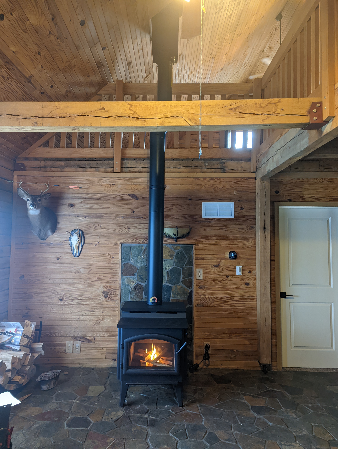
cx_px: 169
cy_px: 224
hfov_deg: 56.9
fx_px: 312
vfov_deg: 71.5
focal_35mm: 24
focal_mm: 6.81
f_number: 1.85
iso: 527
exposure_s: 1/57.8
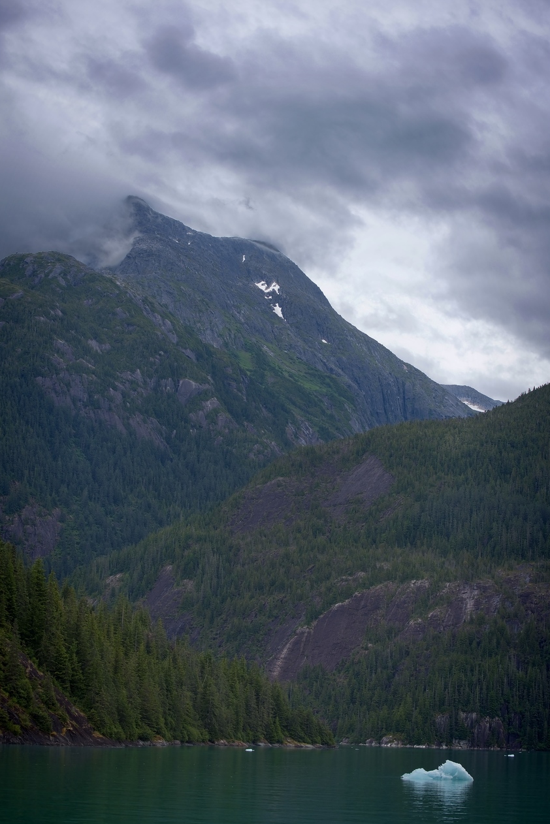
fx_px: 1626
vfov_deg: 28.4
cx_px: 273
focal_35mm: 71
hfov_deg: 19.2
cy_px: 413
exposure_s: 1/200
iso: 100
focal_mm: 70
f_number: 7.1
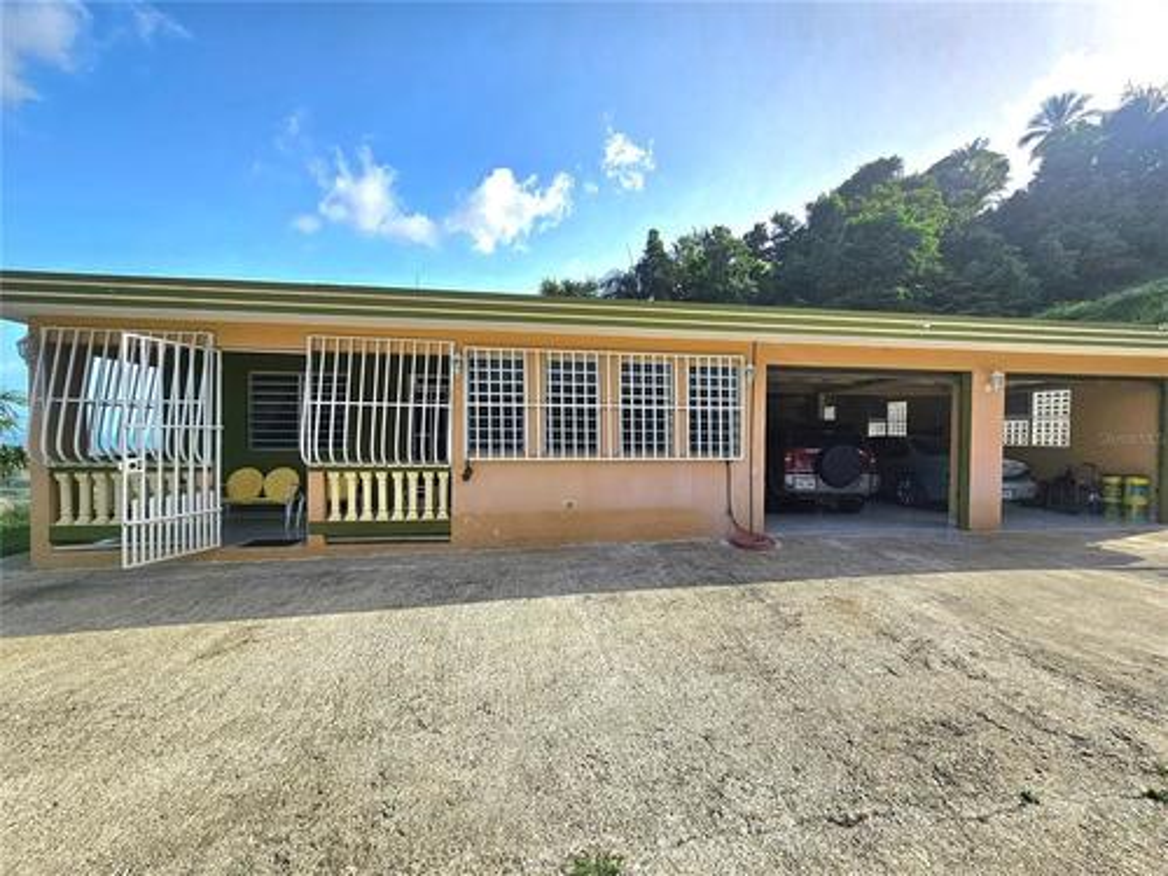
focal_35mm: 13
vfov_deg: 89.9
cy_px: 438
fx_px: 439
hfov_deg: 106.2
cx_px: 584
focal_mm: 2.2
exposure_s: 1/3333
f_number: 2.2
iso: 50
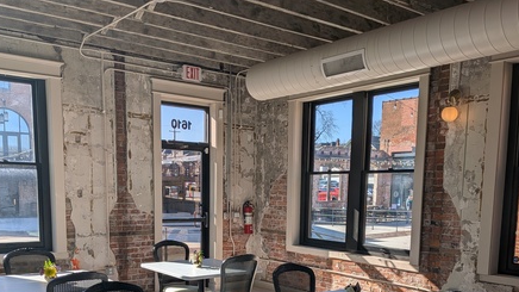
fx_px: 495
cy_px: 257
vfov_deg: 31.4
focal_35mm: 36
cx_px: 255
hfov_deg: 55.3
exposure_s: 1/720
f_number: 1.7
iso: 28
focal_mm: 4.53
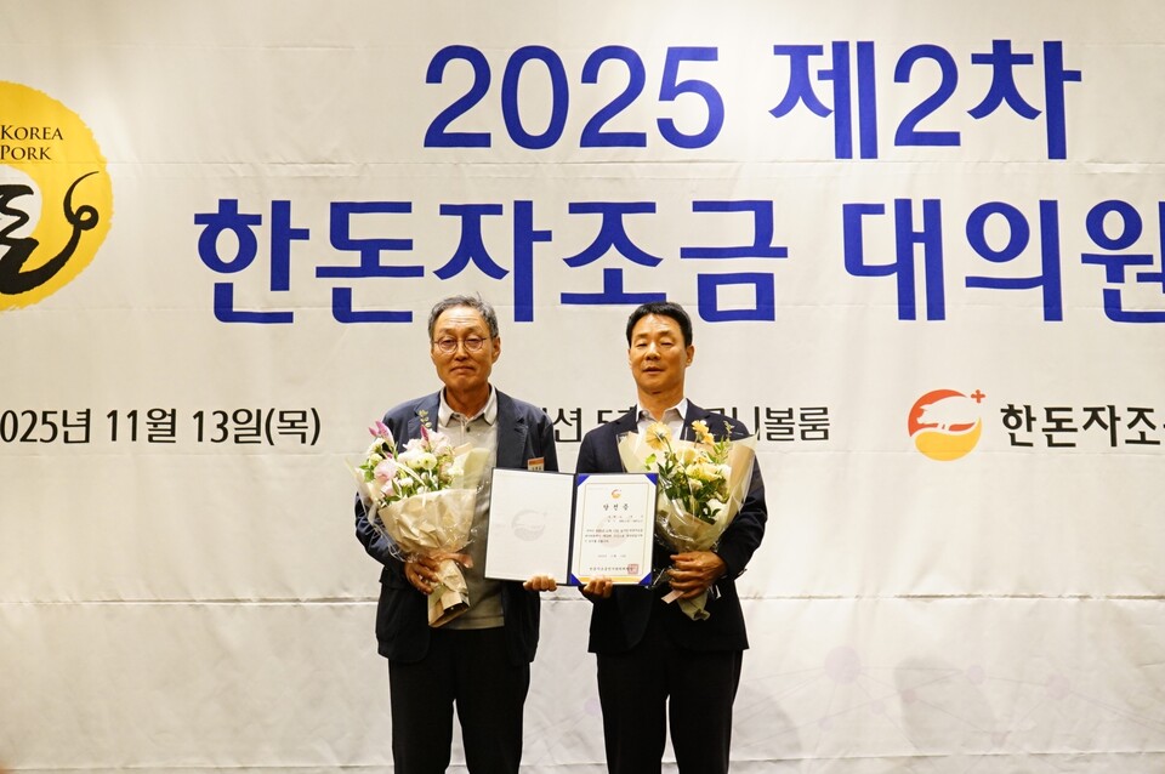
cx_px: 582
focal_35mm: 46
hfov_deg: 42.8
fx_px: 1487
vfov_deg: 29.2
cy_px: 387
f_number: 5
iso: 3200
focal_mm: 46
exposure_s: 1/80
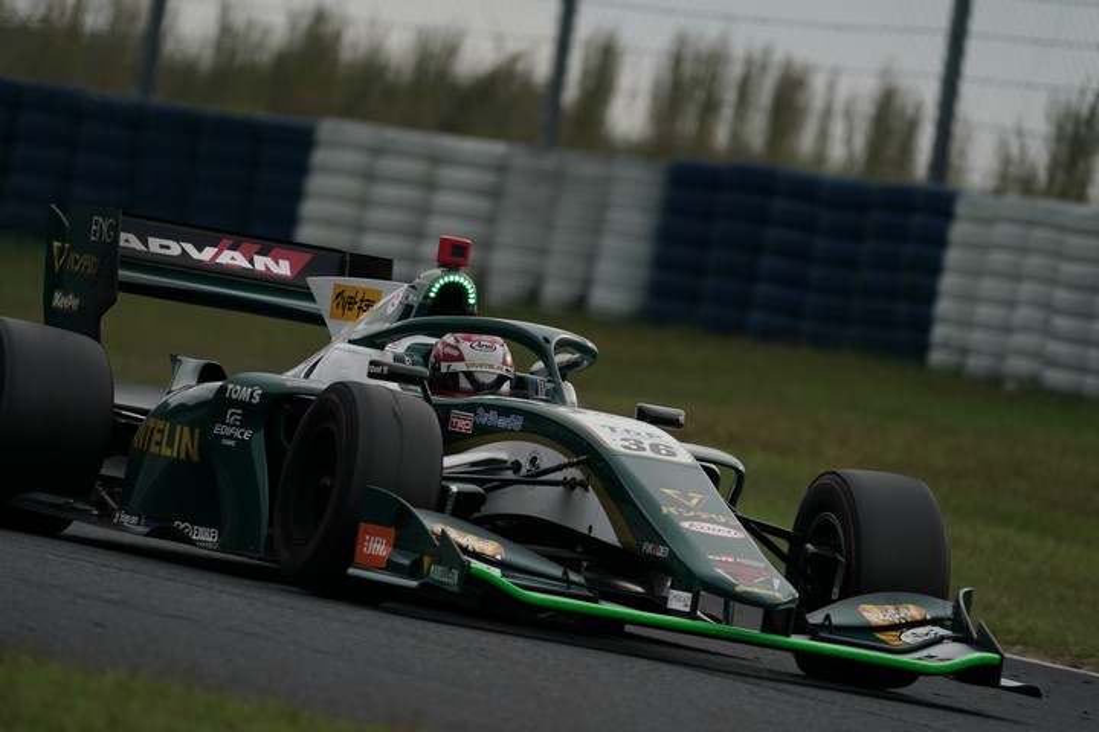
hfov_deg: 3.4
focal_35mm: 600
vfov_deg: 2.3
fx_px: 18315
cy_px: 366
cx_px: 550
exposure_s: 1/800
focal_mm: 600
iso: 400
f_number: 6.3
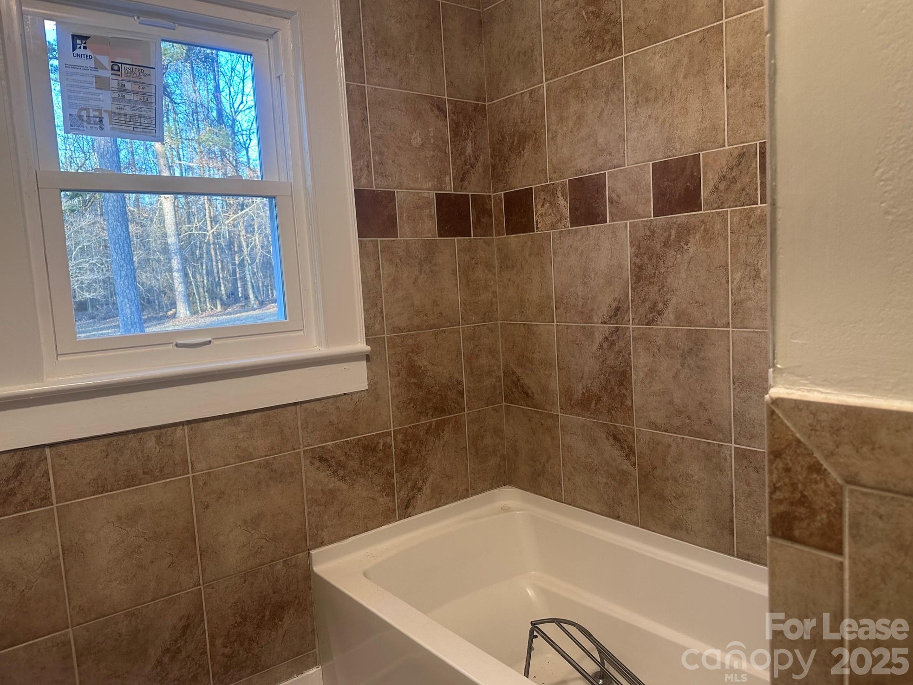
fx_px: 659
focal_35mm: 25
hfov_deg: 69.4
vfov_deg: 54.9
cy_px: 343
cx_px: 469
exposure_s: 1/60
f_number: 1.78
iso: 125
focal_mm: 6.86
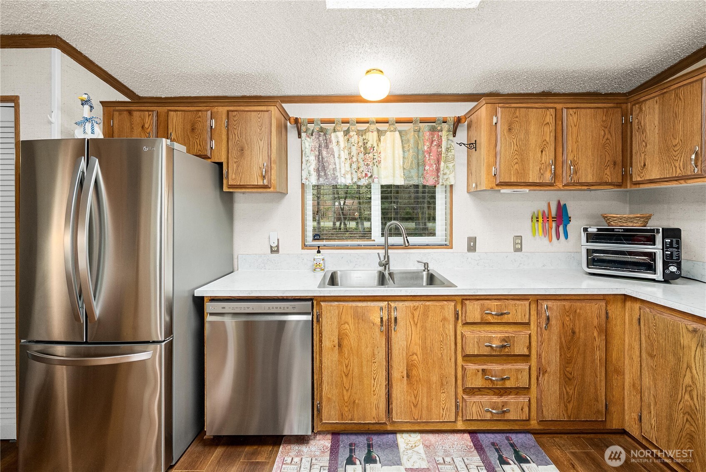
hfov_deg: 108.3
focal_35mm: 13
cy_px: 236
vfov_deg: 85.5
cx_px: 353
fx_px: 255
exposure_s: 1/15
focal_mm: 13
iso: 1000
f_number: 7.1
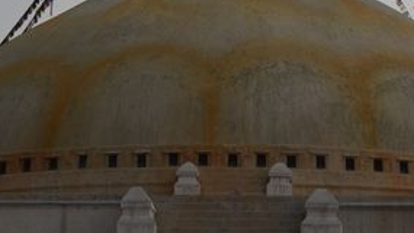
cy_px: -123
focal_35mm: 132
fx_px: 1448
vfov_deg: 8.9
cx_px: 269
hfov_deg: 16.2
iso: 220
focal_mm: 30
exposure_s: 1/125
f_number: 5.6
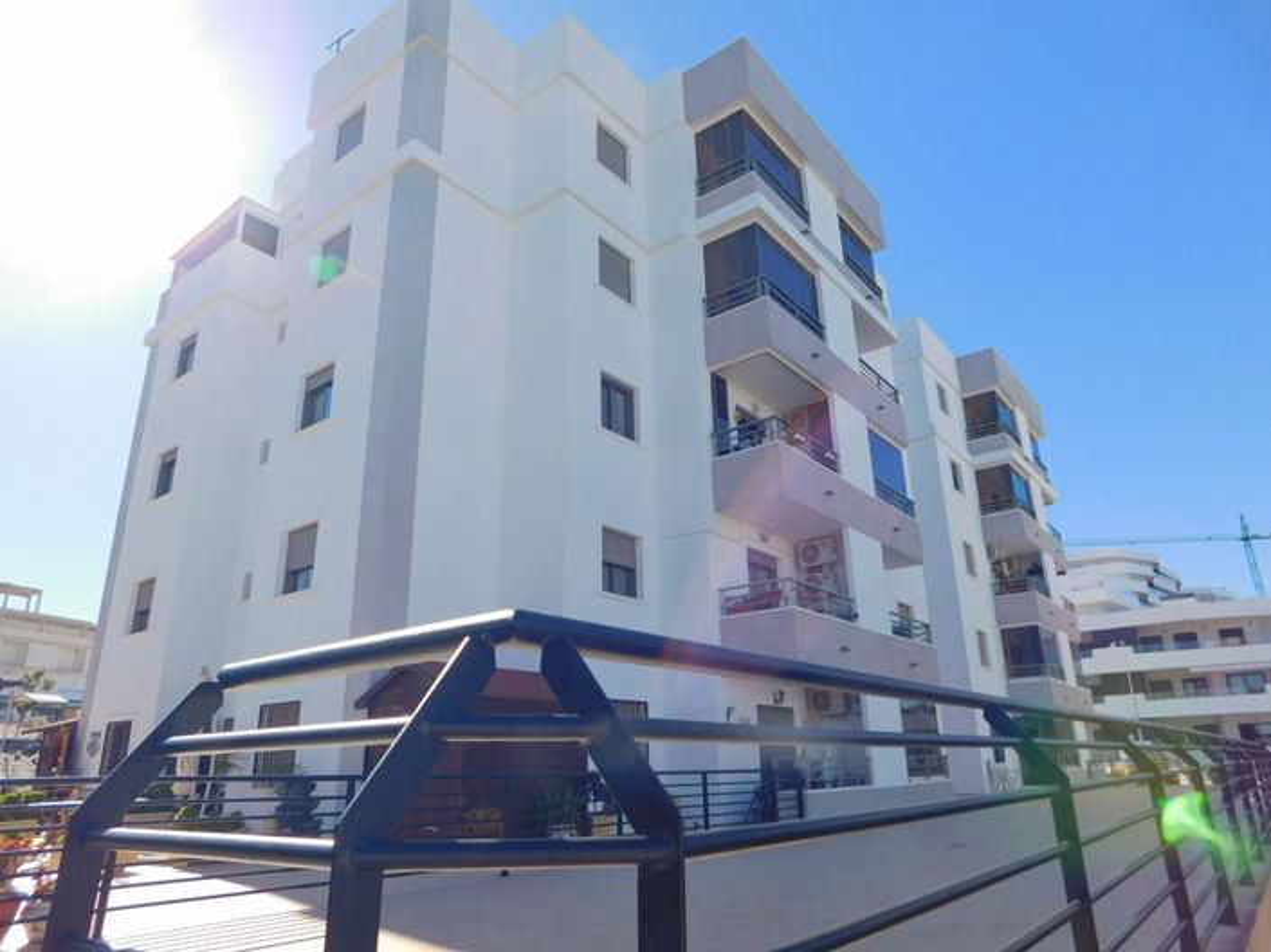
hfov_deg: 74.0
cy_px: 476
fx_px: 844
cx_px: 636
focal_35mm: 23
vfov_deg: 58.8
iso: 125
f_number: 6
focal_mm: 4
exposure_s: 1/400
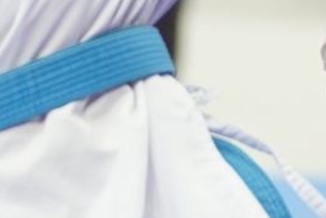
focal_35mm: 990
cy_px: -427
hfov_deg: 2.1
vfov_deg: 1.4
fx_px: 8970
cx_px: 451
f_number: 2.8
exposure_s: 1/1000
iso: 1250
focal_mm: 146
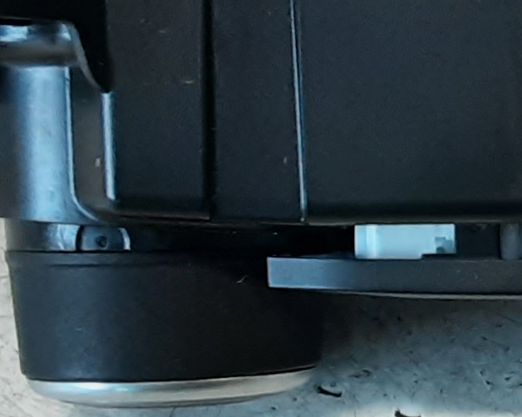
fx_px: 2116
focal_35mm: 137
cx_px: 815
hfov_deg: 13.2
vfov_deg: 11.3
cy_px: 277
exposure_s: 1/50
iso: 125
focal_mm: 2.91
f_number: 1.9
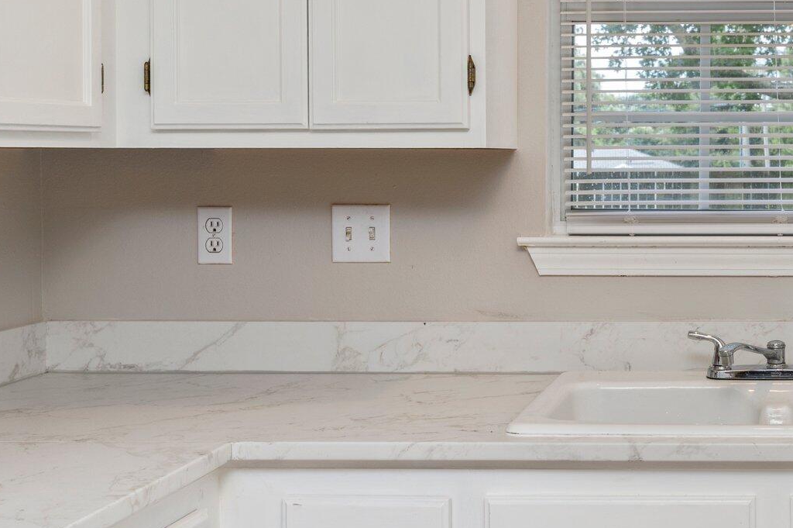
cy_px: 160
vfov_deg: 24.0
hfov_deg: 33.1
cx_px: 771
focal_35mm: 56
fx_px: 1233
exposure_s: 1/30
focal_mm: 28
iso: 250
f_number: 9
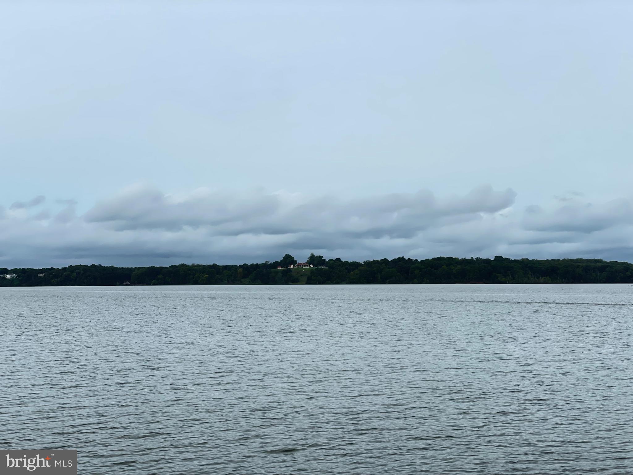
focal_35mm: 52
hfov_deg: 36.8
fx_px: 951
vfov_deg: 28.0
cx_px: 316
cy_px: 238
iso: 25
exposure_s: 1/2283
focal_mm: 6
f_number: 2
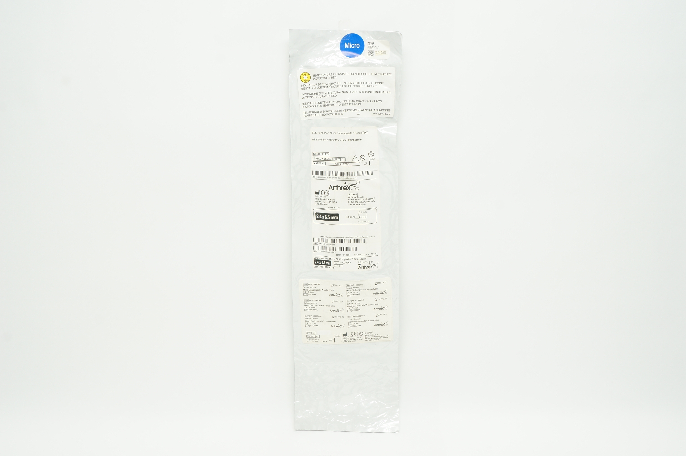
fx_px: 657
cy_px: 228
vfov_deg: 38.3
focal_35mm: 34
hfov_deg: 55.2
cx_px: 343
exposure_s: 1/15
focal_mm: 23
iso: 400
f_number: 11
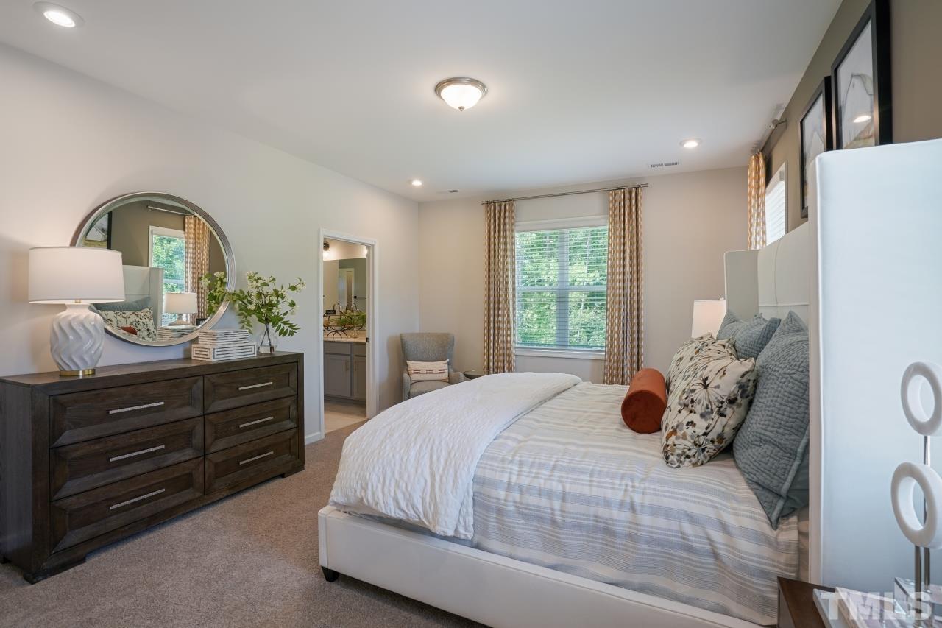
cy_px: 314
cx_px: 471
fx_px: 419
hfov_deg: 96.7
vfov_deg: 73.7
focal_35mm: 16
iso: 200
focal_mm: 16
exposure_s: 1/5
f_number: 10
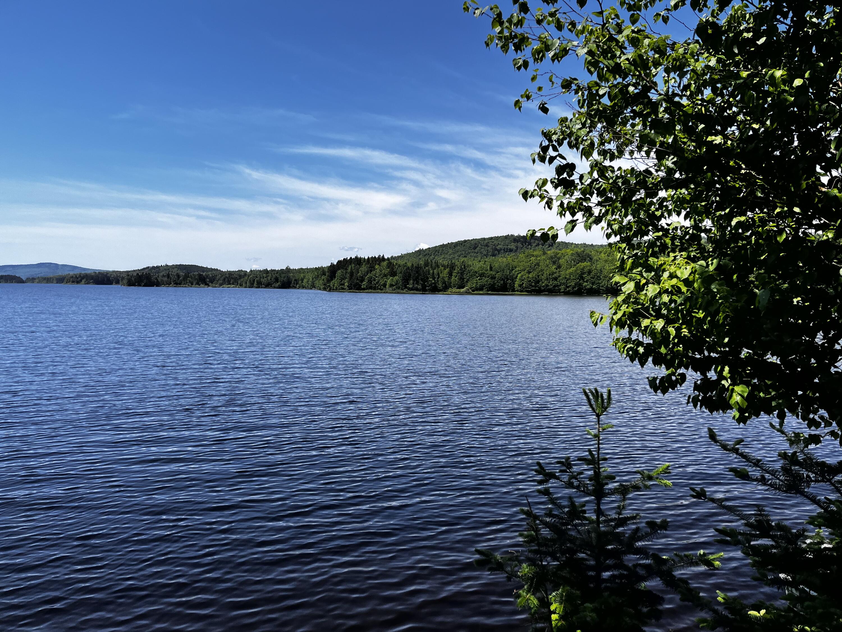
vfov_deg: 53.1
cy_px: 316
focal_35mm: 26
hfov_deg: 67.3
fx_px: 632
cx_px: 421
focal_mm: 5.1
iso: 50
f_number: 1.6
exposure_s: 1/3745
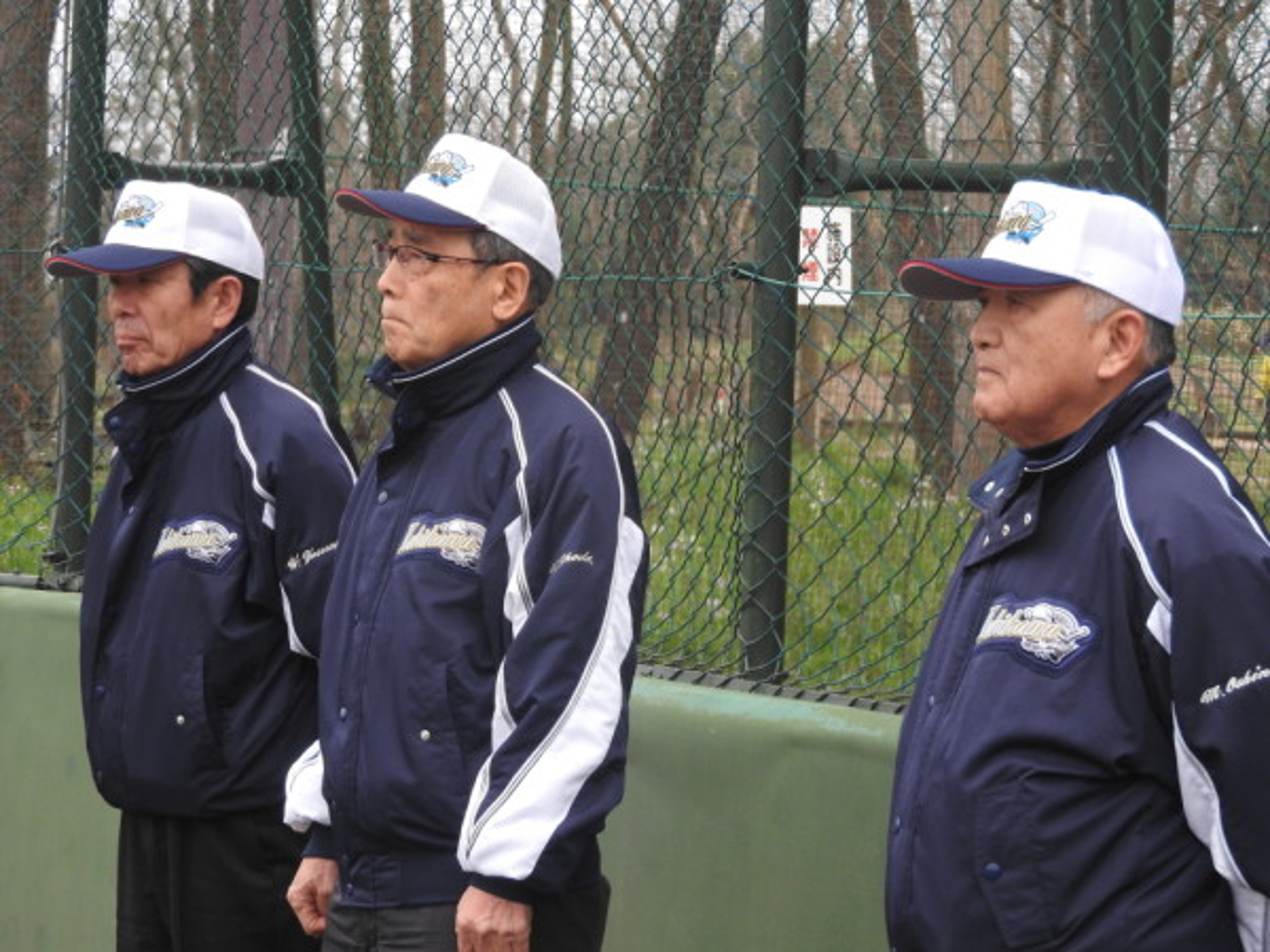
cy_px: 476
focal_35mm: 200
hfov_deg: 9.9
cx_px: 635
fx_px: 7338
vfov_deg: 7.4
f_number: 5.3
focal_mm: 35.8
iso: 180
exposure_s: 1/60
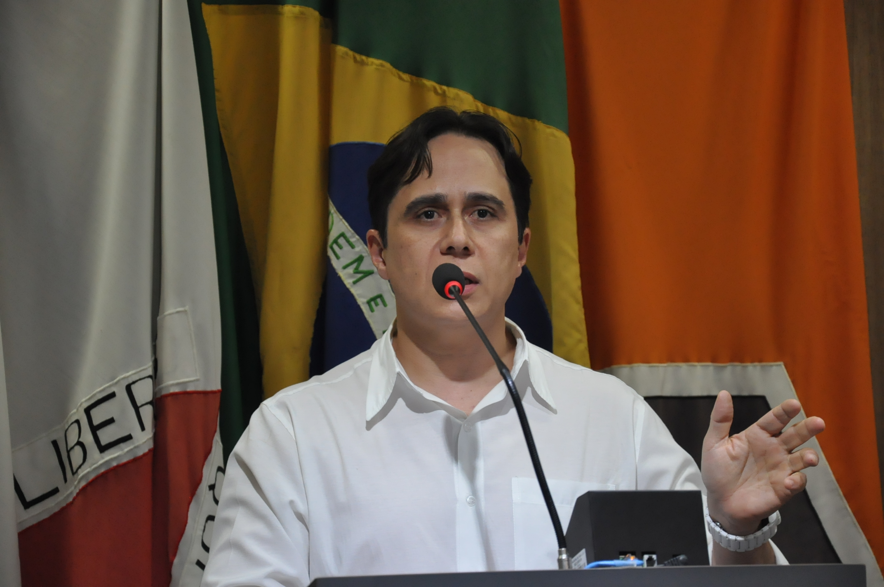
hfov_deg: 17.1
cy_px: 294
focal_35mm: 120
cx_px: 442
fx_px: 2943
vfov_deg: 11.4
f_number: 5.3
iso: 2000
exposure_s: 1/160
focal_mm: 80
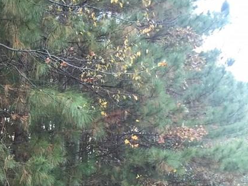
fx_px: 509
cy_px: 217
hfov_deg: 25.5
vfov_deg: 19.6
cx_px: -22
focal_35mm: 71
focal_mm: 4.15
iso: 40
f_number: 2.2
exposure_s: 1/15
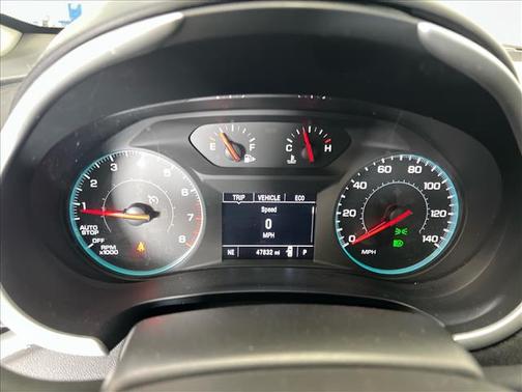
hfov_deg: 67.3
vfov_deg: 53.1
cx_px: 261
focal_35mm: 26
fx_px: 392
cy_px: 196
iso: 1000
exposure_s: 1/24
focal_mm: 5.7
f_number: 1.5
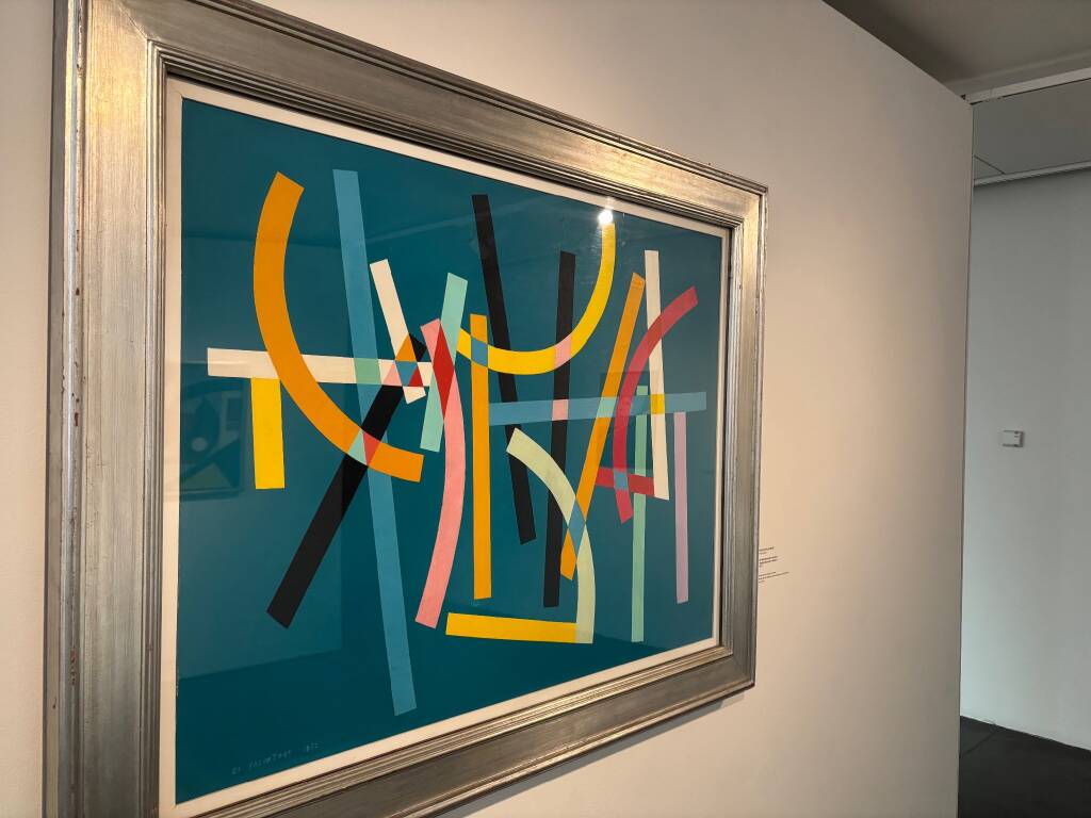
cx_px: 546
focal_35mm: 26
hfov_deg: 67.3
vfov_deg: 53.1
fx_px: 819
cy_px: 409
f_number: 1.6
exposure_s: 1/50
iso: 160
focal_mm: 5.96
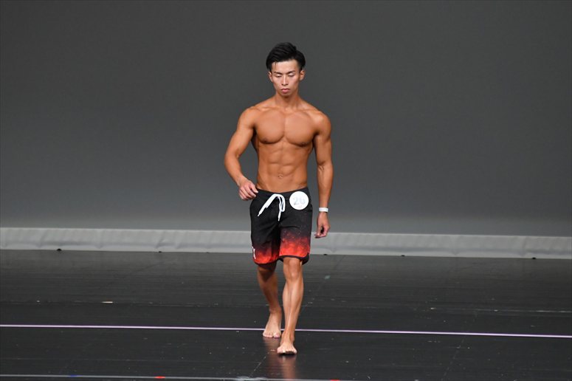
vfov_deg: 4.0
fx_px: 5479
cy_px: 190
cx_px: 286
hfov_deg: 6.0
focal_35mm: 345
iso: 4000
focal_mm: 230
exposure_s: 1/400
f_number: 5.6
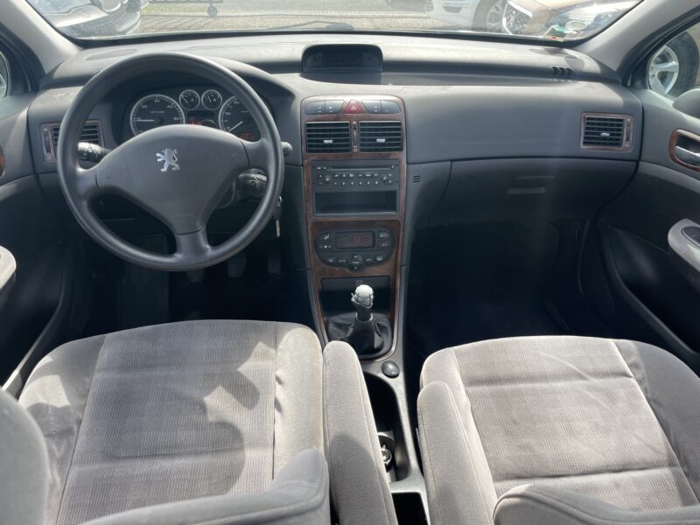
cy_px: 262
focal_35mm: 26
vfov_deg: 53.1
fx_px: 526
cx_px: 350
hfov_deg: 67.3
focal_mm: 4.2
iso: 32
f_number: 1.6
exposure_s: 1/314
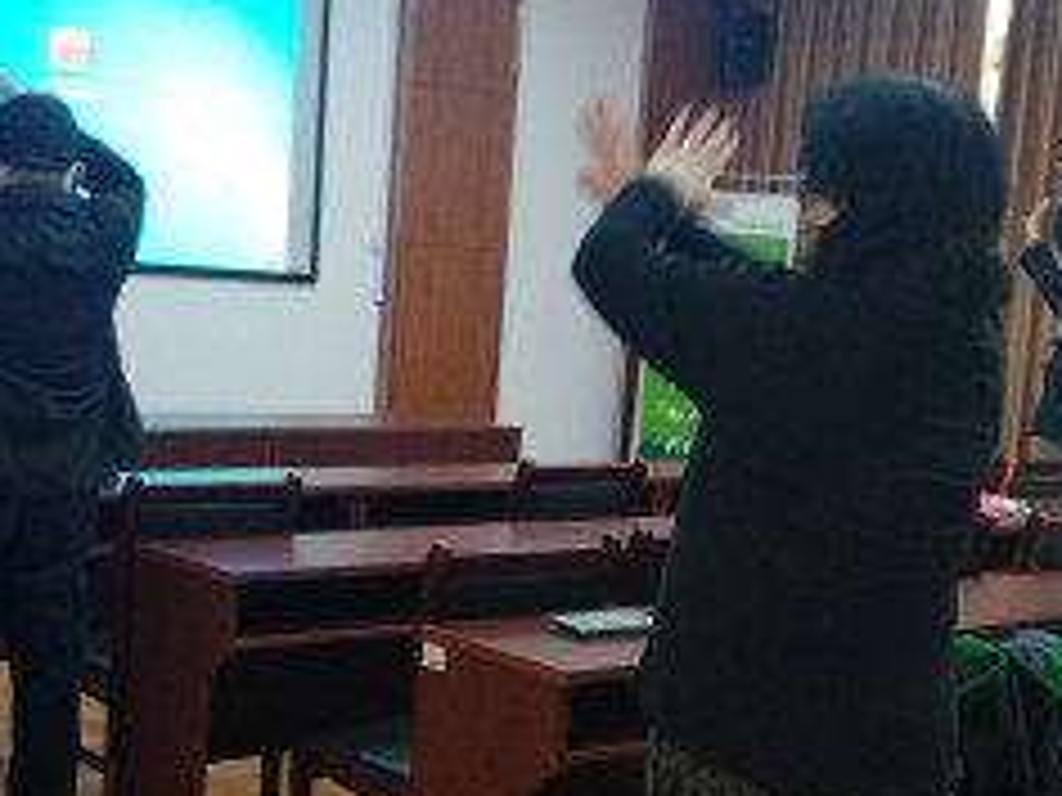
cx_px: 500
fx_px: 1841
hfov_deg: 32.2
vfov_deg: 24.4
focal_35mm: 60
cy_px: 441
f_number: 2.2
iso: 640
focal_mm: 3.83
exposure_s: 1/25
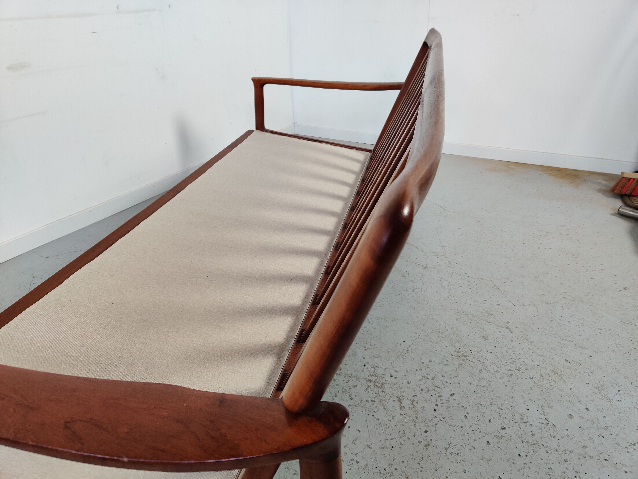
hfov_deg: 65.3
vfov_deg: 51.4
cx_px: 319
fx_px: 498
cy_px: 240
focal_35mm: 27
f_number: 1.65
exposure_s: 1/100
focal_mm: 4.75
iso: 160
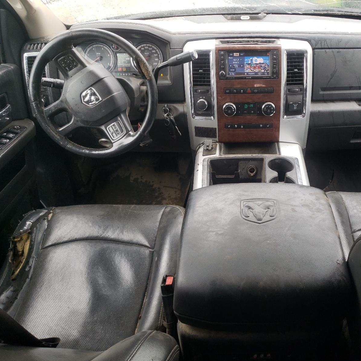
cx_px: 237
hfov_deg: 51.7
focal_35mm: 31
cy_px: 182
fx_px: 366
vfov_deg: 52.5
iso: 51
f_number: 1.5
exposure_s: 1/60.2
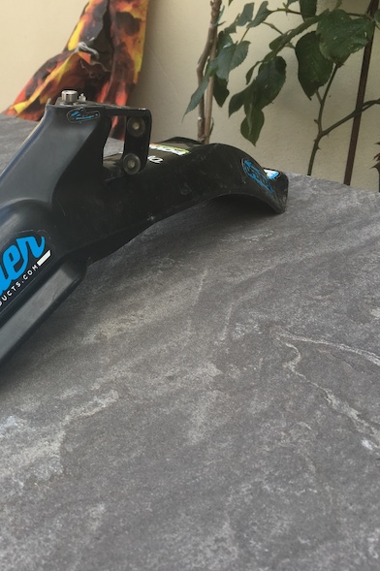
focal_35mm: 41
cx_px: 46
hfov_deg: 31.2
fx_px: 650
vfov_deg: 47.4
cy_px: 283
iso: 25
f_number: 2.2
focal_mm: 4.15
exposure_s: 1/349
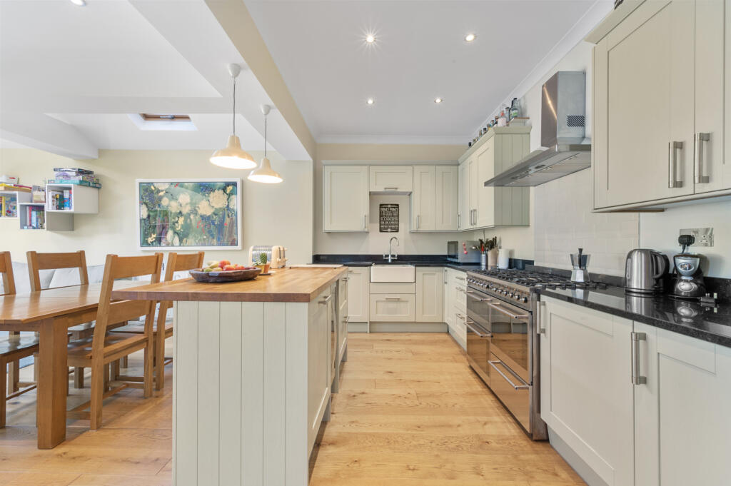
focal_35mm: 14
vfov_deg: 79.1
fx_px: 294
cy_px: 243
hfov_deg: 102.3
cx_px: 366
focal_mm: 14.5
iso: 200
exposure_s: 2.5
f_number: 16
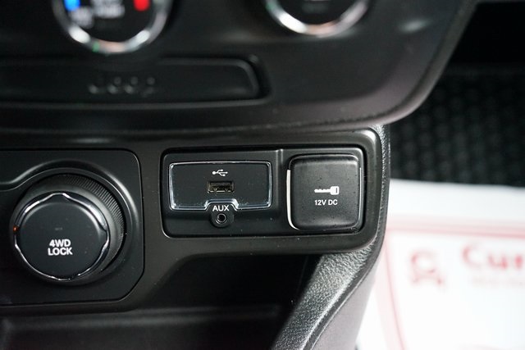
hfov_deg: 44.5
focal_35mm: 44
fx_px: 642
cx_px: 262
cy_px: 175
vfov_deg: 30.5
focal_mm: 44
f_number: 3.5
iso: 6400
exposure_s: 1/60
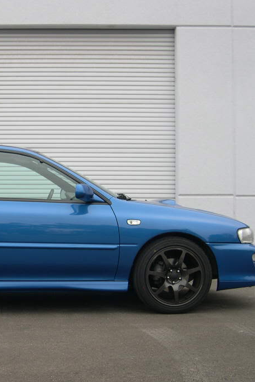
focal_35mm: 65
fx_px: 690
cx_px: 3
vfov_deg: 30.9
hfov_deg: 20.3
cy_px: 207
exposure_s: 1/538
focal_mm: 9
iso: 100
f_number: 2.9
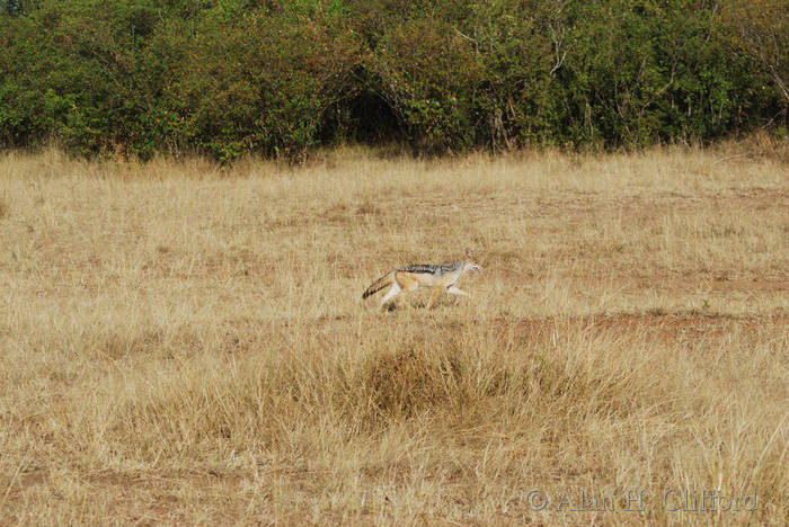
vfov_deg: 10.7
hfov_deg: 15.9
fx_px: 2830
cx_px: 394
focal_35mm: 129
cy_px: 264
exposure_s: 1/400
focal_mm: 86
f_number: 7.1
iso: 100
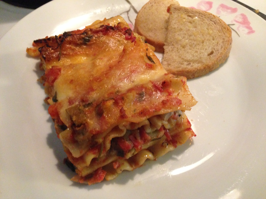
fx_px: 254
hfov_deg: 55.4
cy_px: 100
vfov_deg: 42.9
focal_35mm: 33
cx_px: 133
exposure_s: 1/15
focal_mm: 4.12
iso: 500
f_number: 2.4
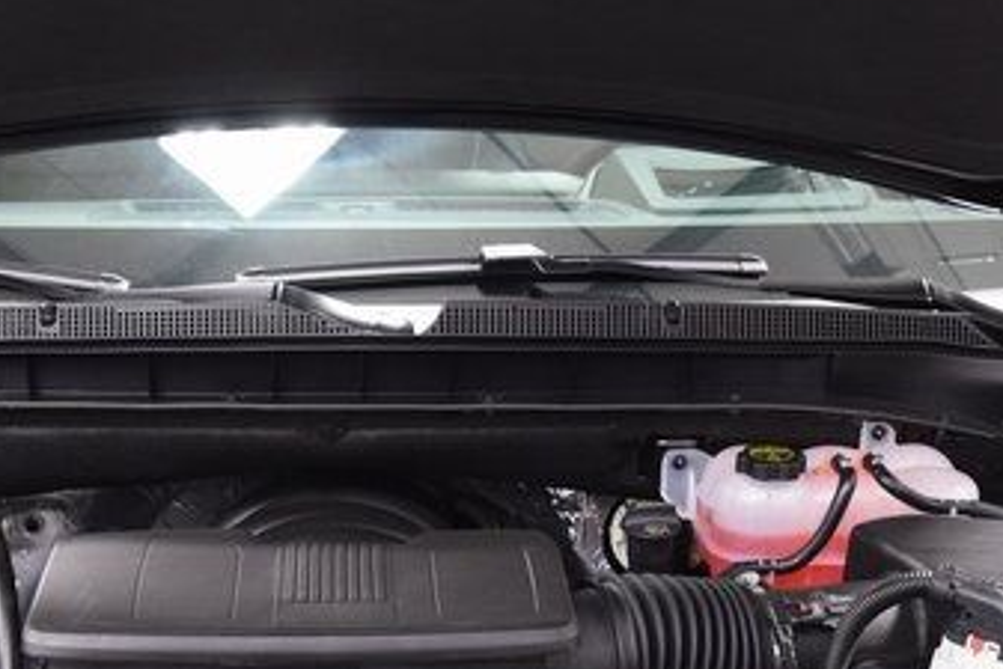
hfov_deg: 27.1
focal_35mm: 74
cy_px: 587
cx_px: 315
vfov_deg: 18.2
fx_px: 2063
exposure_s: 1/15
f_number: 5
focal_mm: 26
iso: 1600
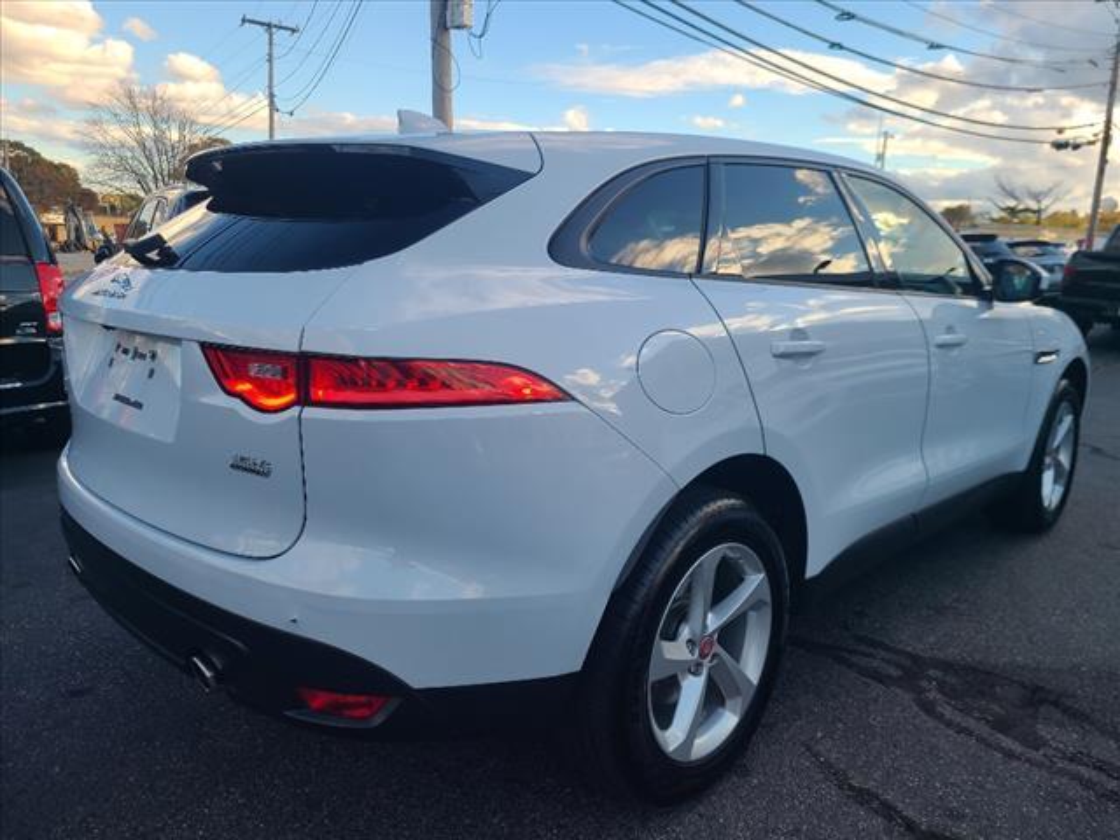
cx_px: 560
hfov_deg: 67.3
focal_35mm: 26
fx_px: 841
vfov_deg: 53.1
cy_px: 420
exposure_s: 1/833
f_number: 1.8
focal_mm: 5.4
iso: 40
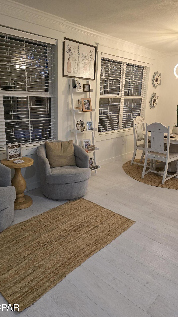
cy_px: 158
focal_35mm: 26
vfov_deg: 71.9
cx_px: 87
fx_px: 218
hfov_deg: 44.4
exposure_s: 1/120
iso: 800
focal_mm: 6.3
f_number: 1.7
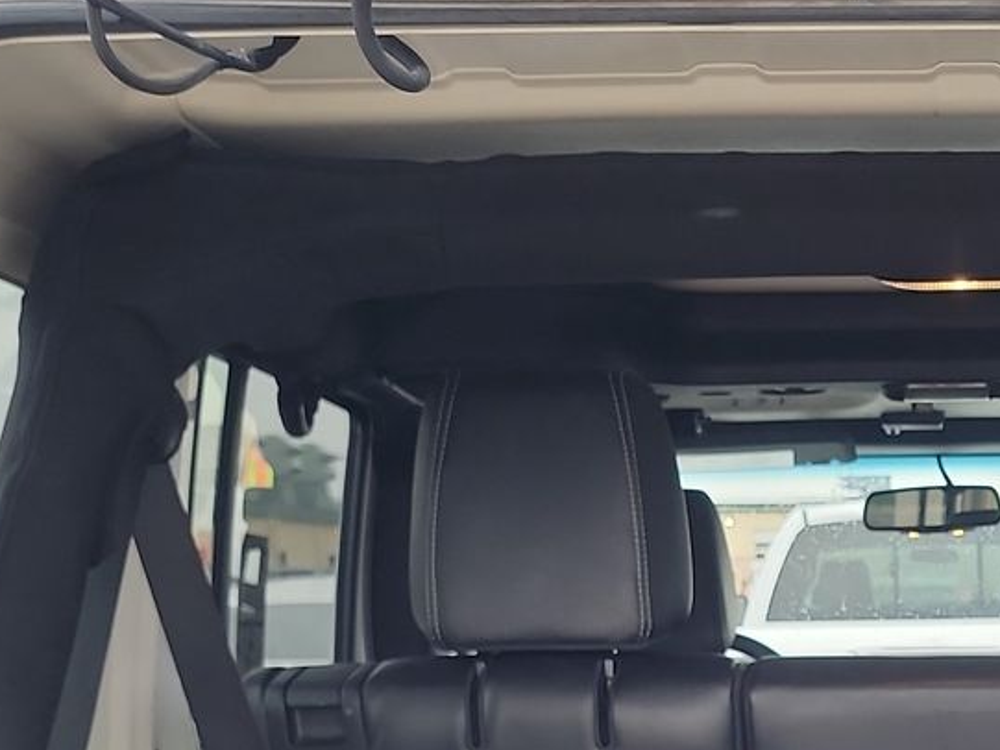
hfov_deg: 26.3
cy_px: 977
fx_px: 2052
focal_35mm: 71
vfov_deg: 19.2
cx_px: 948
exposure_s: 1/59
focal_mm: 6.7
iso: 189
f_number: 1.8
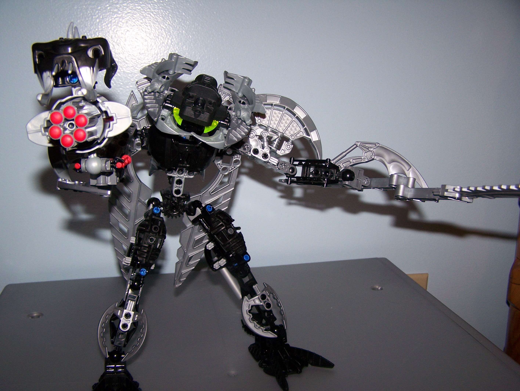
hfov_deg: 48.9
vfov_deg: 37.8
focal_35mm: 38
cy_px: 196
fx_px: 571
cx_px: 260
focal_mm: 6.3
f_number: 2.8
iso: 80
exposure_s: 1/60
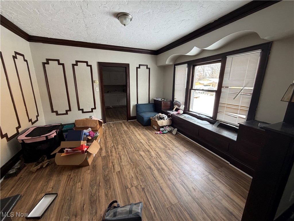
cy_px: 110
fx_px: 119
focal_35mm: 14
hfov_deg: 102.1
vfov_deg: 85.7
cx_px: 147
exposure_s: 1/121
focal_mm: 2.22
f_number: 2.2
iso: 200
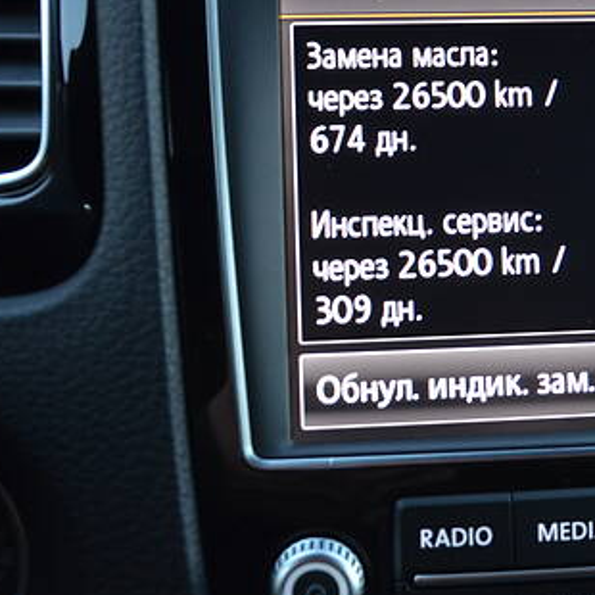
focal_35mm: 92
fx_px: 1789
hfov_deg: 18.2
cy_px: 226
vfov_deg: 18.9
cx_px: 647
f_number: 4
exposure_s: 1/30
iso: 1100
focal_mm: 28
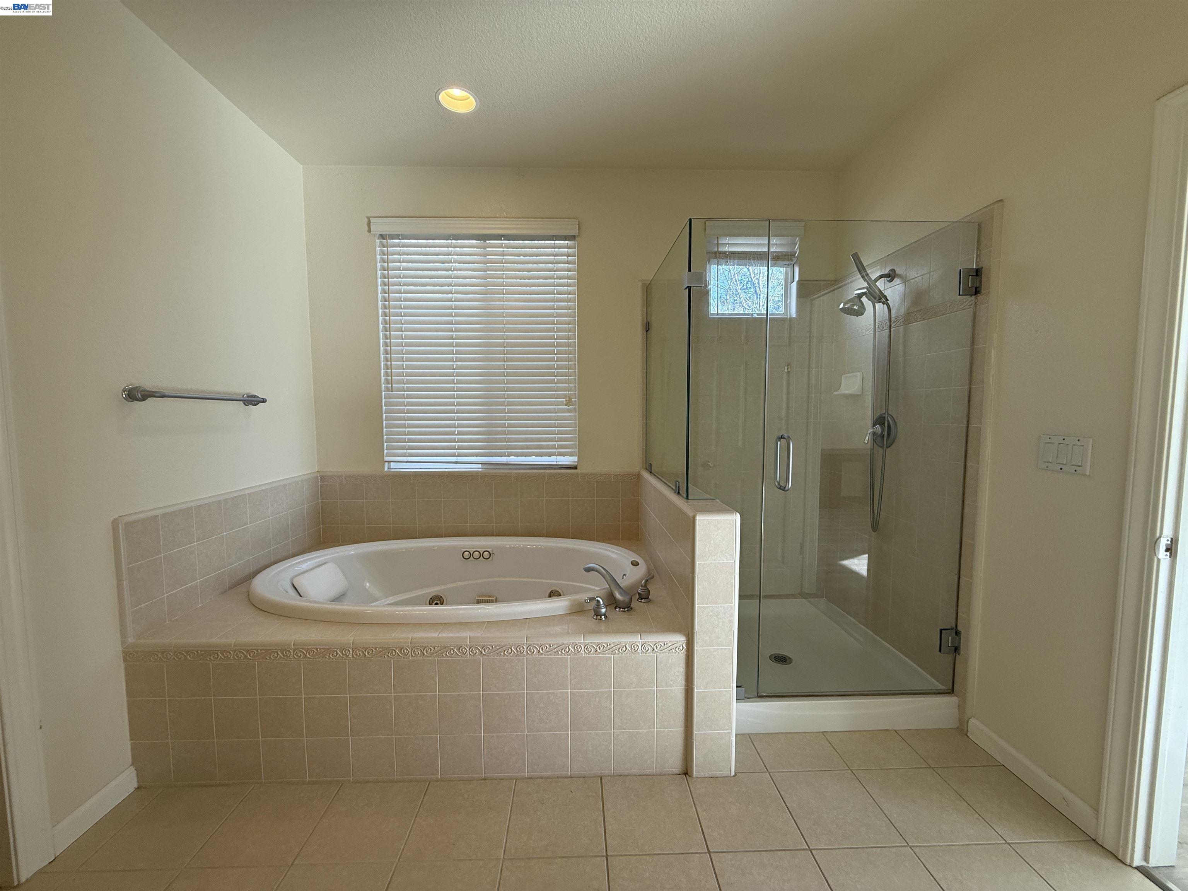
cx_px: 594
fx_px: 480
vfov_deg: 85.7
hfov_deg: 102.1
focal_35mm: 14
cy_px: 446
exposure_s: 1/120
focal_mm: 2.22
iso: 80
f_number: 2.2
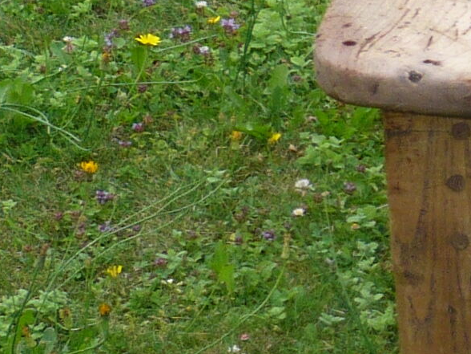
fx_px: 2844
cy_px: 151
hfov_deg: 8.9
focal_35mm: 209
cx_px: 963
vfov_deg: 7.1
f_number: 3.3
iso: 100
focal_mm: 6.6
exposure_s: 1/200
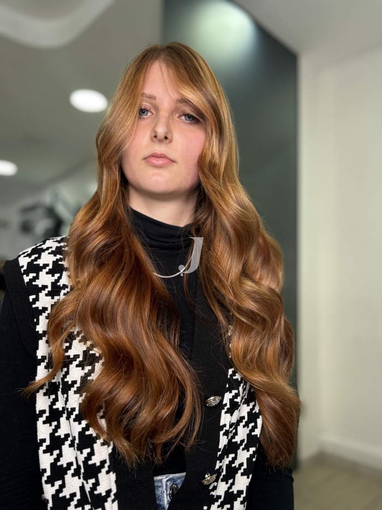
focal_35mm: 26
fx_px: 382
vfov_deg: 67.3
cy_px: 255
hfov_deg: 53.1
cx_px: 191
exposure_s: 1/100
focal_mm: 5.7
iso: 40
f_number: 1.5
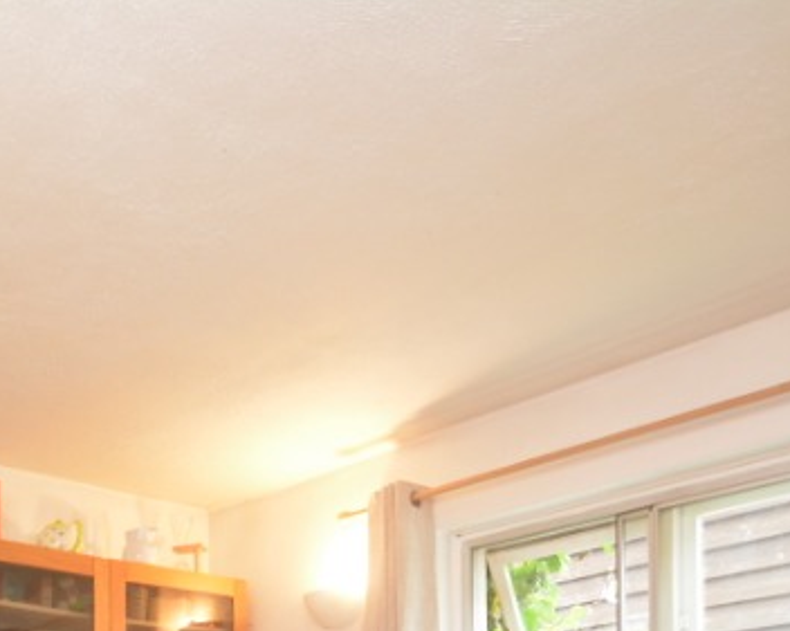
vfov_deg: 30.6
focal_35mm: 41
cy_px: 766
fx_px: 958
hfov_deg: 42.1
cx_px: 119
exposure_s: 1/60
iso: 800
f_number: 4
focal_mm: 10
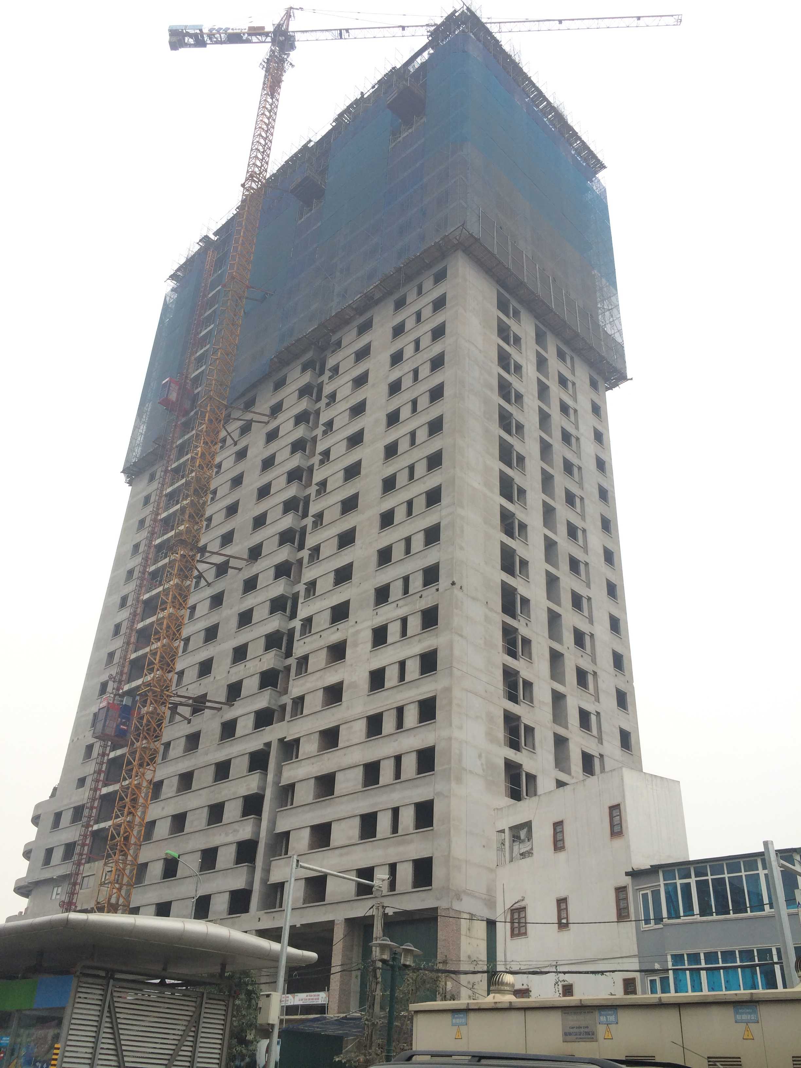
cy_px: 534
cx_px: 400
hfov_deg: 46.8
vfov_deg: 60.0
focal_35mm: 30
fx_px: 926
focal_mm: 4.12
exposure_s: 1/695
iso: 32
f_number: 2.2
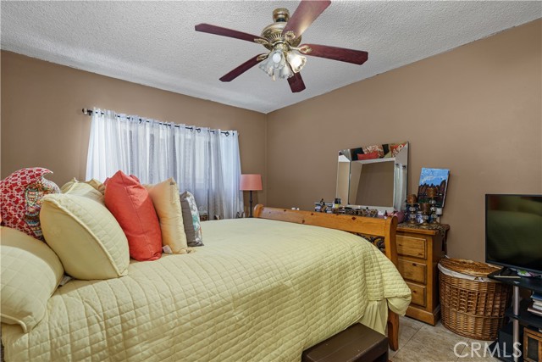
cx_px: 271
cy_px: 181
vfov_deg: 72.1
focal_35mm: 16
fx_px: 248
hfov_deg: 95.0
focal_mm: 16.5
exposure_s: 1/1.25
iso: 250
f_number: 8
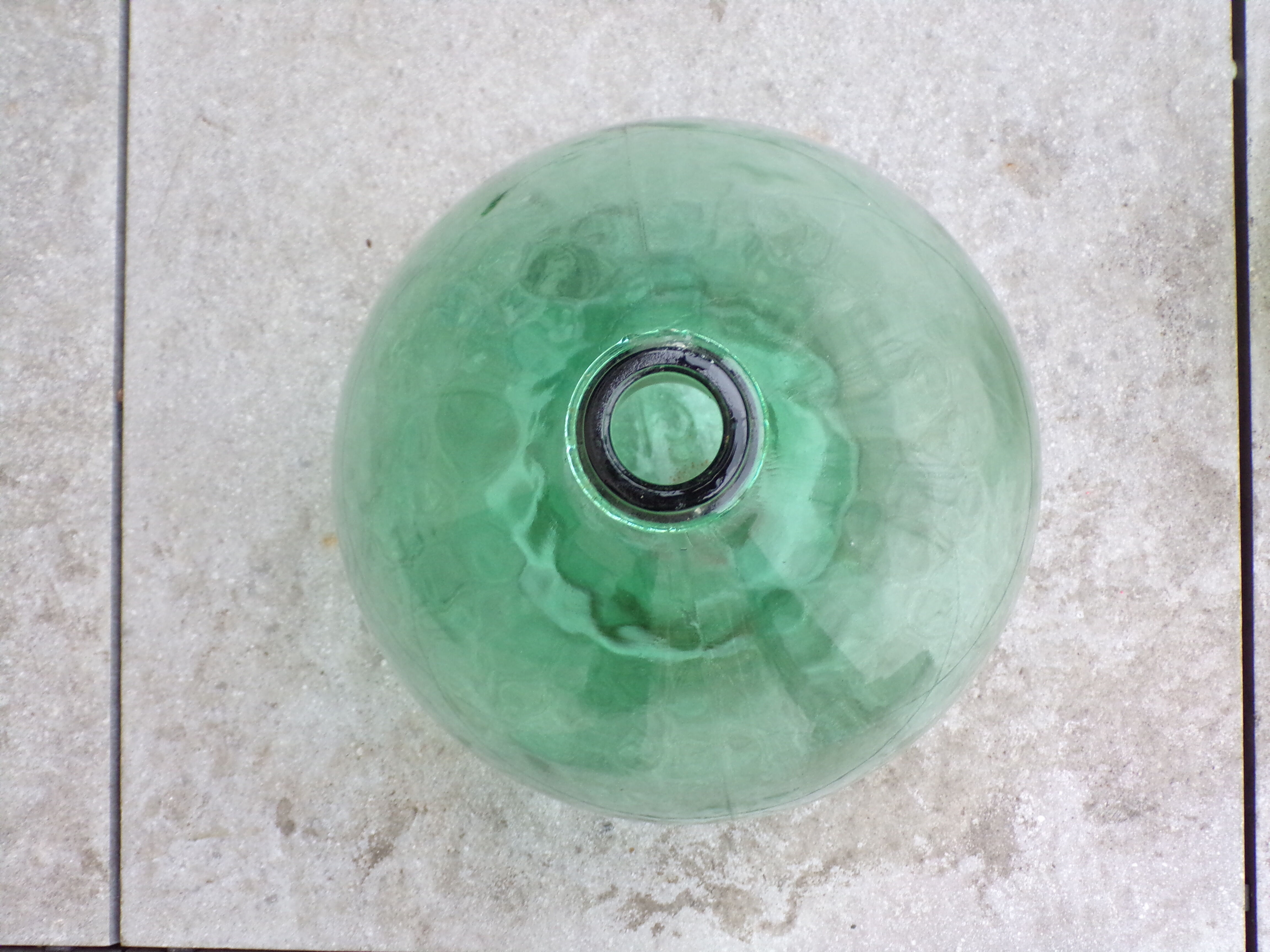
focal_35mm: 37
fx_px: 1357
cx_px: 635
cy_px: 476
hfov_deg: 50.1
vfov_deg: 38.7
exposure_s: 1/25
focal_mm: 6.6
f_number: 3.3
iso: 200
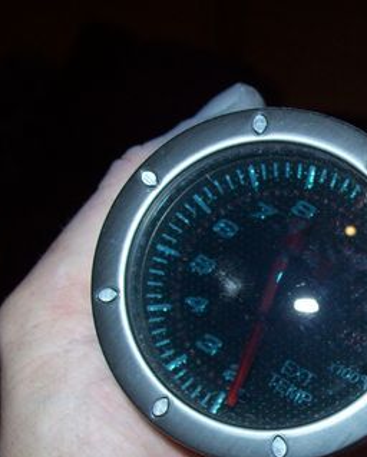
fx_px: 1193
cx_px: 424
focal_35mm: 88
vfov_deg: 21.6
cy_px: 298
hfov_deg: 16.8
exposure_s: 1/73.6
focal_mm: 7.6
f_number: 3
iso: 80
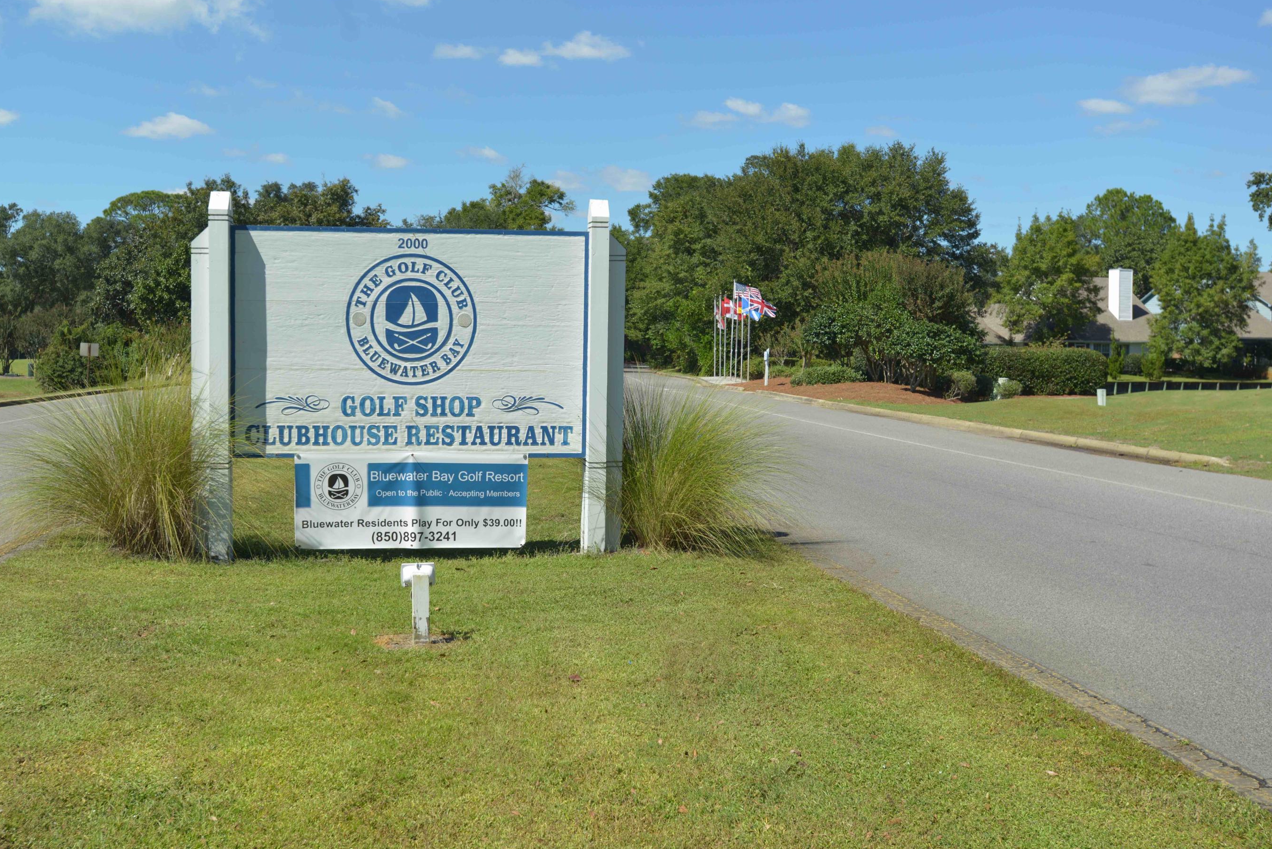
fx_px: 1378
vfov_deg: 34.2
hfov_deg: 49.5
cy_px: 390
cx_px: 582
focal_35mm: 39
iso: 100
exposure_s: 1/400
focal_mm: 35
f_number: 6.3
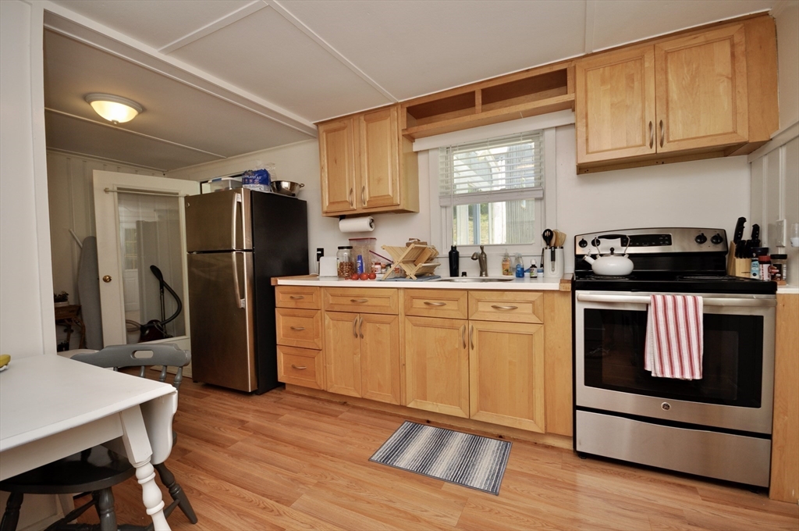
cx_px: 400
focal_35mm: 15
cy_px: 266
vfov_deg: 77.2
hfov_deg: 100.5
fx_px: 332
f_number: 5.6
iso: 200
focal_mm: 10
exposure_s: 1/60
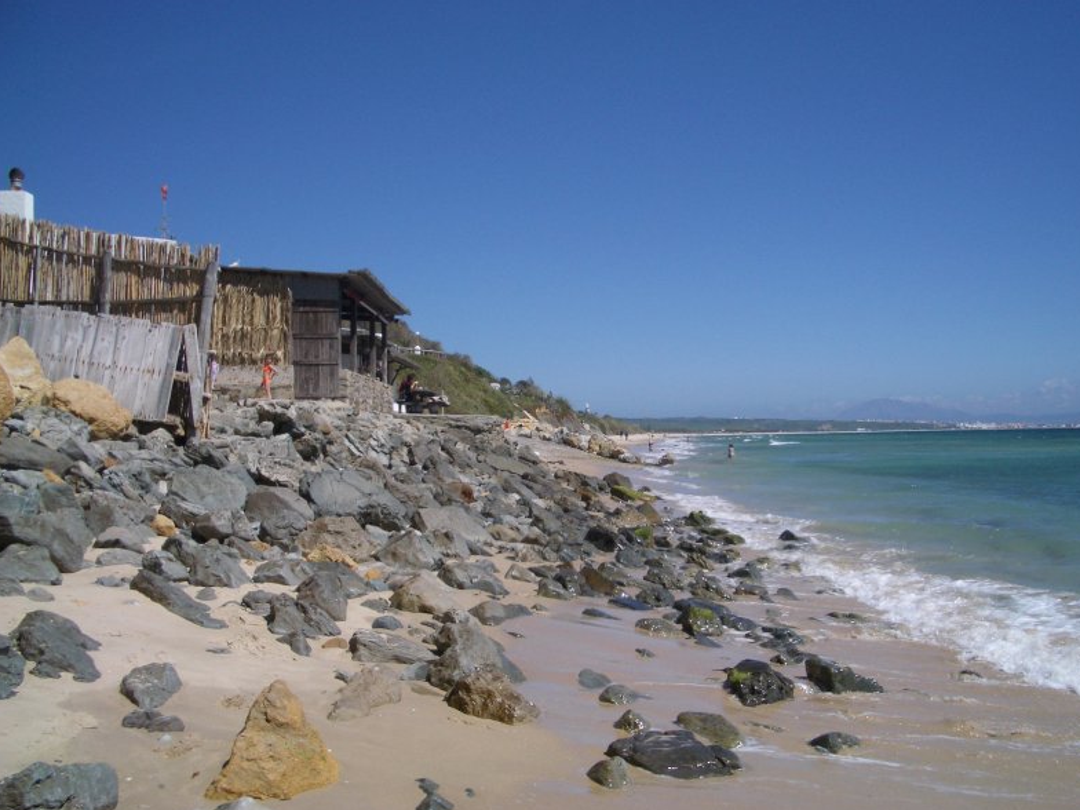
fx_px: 1154
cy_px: 395
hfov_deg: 50.1
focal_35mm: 37
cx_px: 567
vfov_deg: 38.7
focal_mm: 5.8
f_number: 4.3
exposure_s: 1/1250
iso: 50
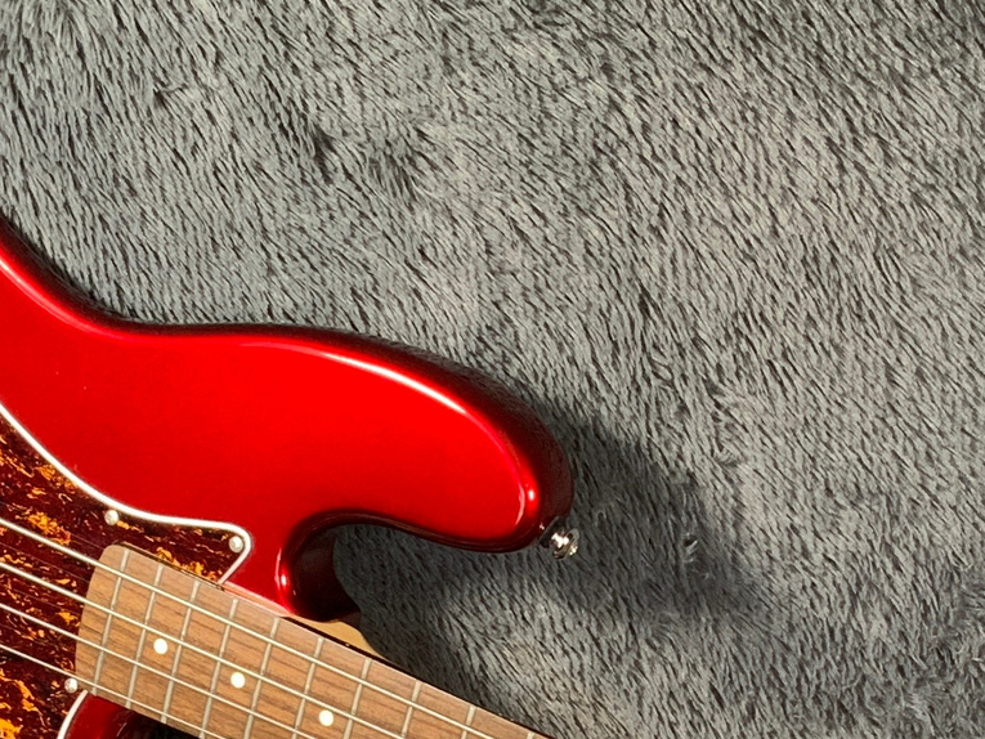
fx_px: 2761
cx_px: 729
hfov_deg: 20.1
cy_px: 704
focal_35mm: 97
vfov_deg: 15.0
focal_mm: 3
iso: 64
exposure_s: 1/78
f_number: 1.8
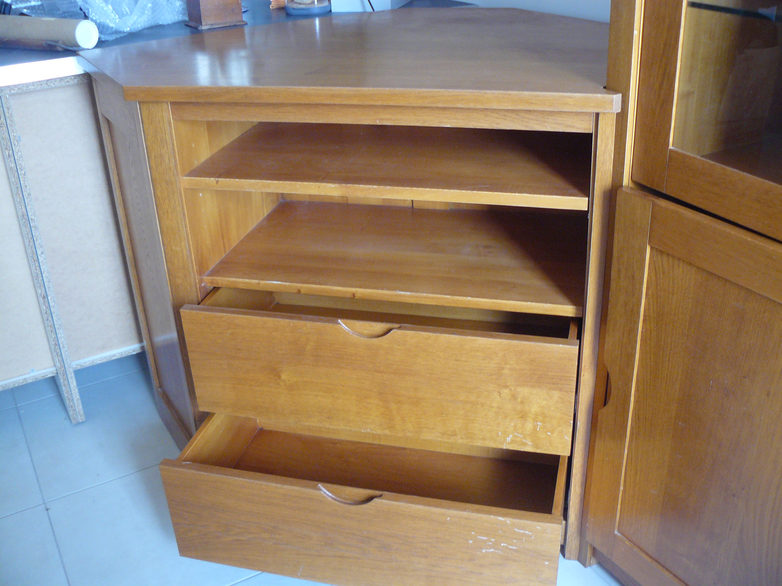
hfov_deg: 51.4
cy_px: 293
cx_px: 391
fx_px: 813
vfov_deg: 39.7
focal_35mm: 36
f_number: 2.8
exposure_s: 1/20
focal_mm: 6
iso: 200
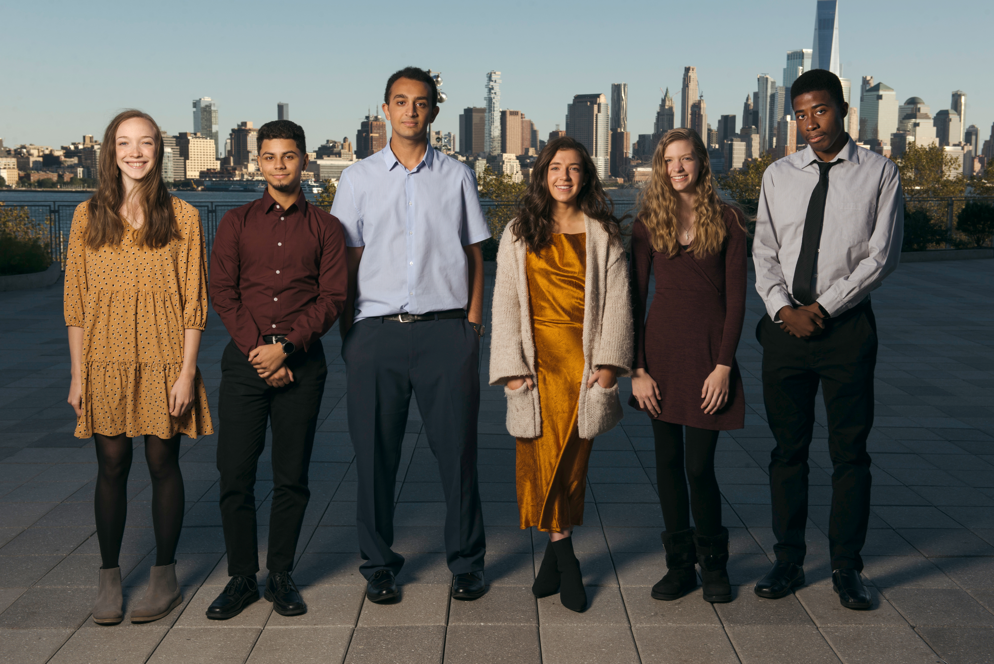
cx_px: 497
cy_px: 332
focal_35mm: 52
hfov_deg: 38.2
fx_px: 1436
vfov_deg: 26.0
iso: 50
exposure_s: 1/125
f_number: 11
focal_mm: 52
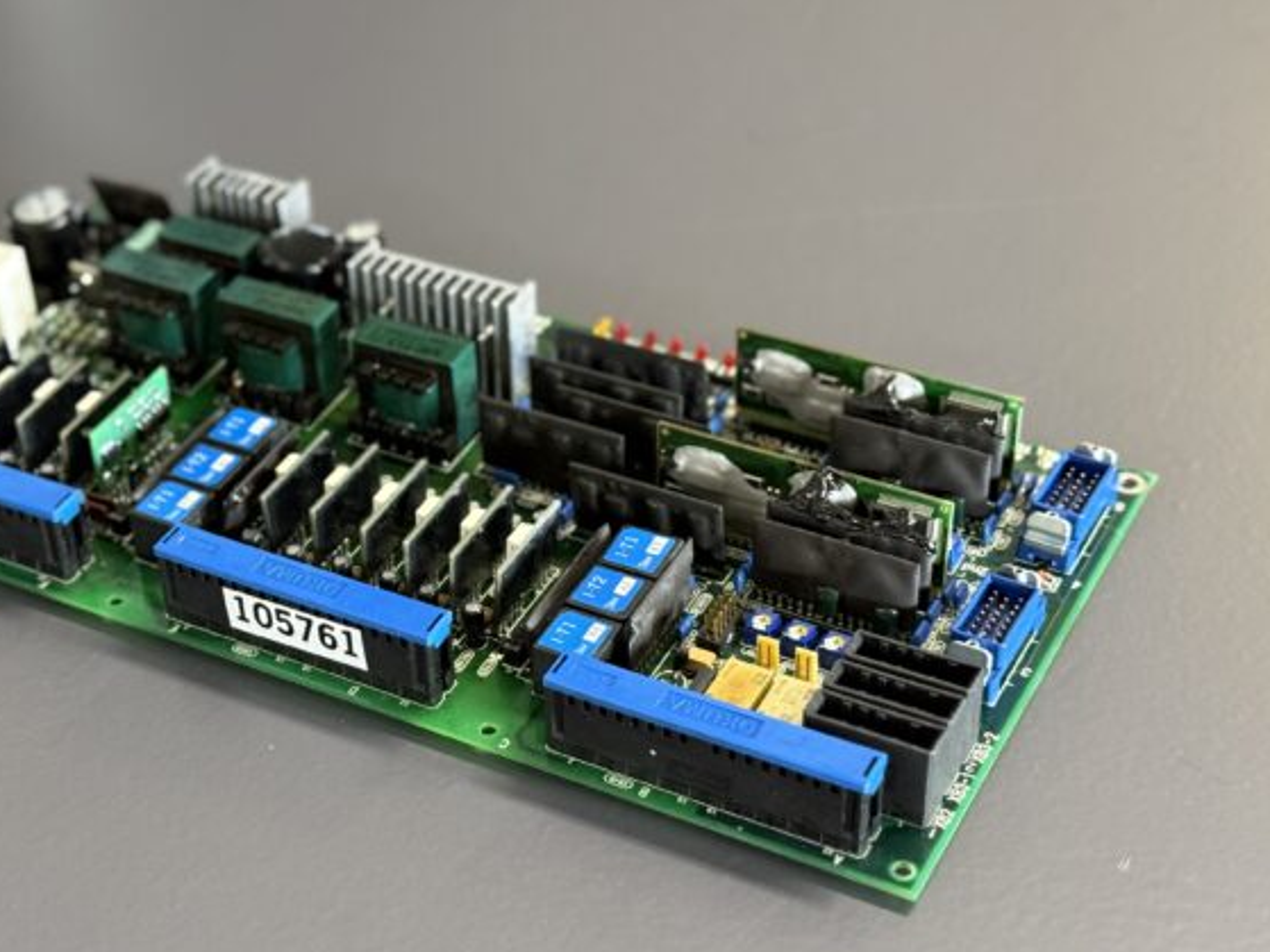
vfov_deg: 22.2
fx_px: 2421
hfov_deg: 29.2
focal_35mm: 66
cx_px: 420
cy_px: 613
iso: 250
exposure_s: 1/33
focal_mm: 6.76
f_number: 1.78
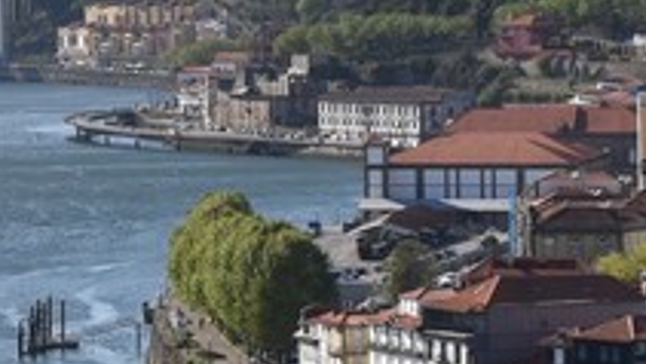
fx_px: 4902
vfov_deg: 4.2
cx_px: -576
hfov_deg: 7.3
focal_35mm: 286
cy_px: -158
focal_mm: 32
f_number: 11
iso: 200
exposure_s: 1/500
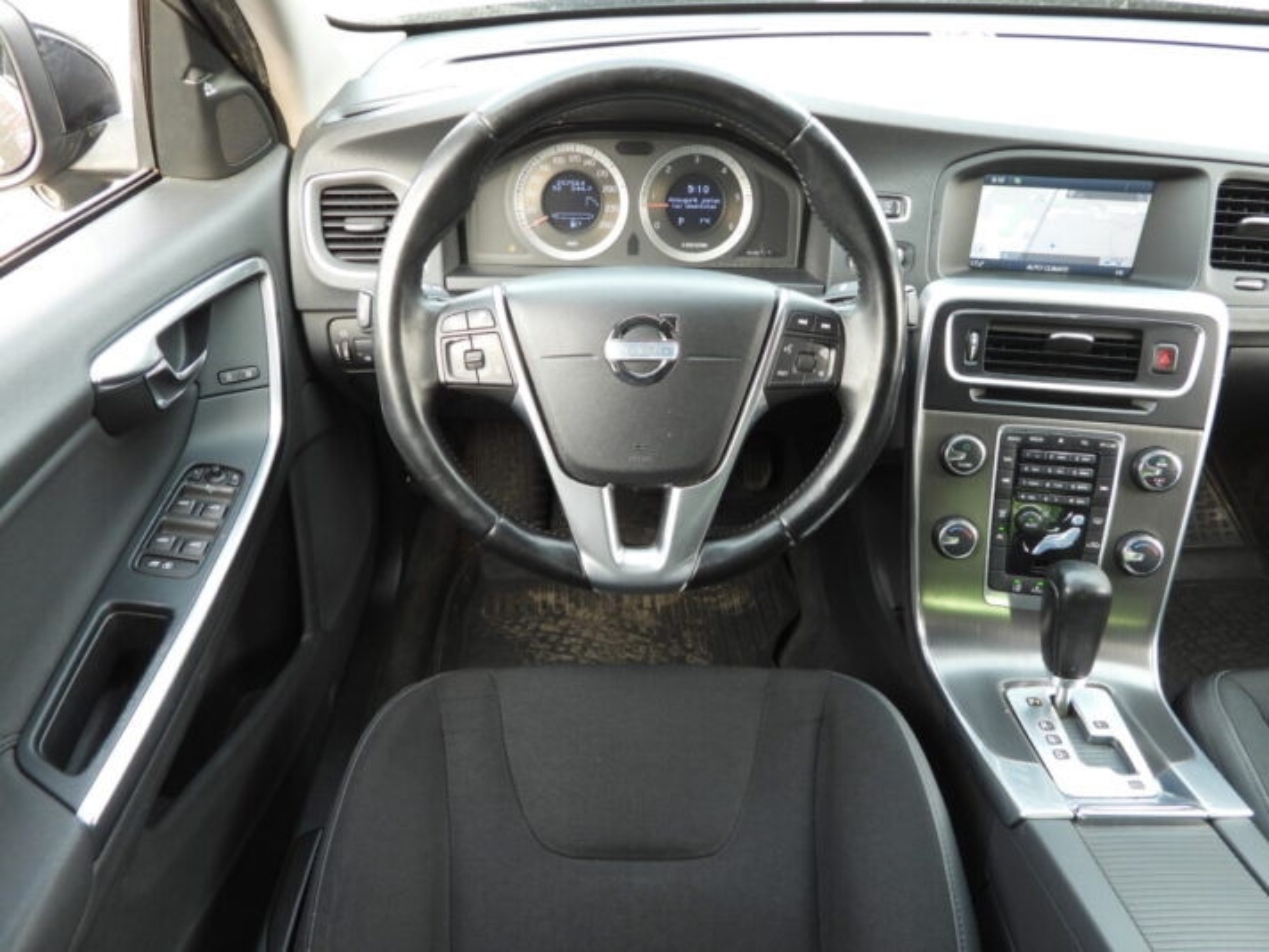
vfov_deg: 56.8
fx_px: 880
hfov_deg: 71.6
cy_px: 476
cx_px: 634
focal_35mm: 24
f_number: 2.8
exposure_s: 1/30
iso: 100
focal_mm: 4.3
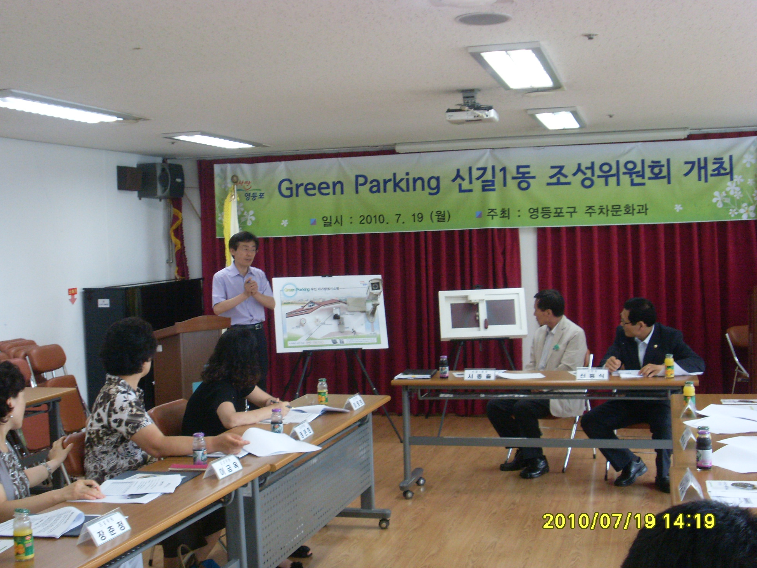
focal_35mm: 51
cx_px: 370
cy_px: 283
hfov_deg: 37.5
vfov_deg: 28.6
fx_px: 1115
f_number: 3.5
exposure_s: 1/45
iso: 200
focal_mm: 8.1
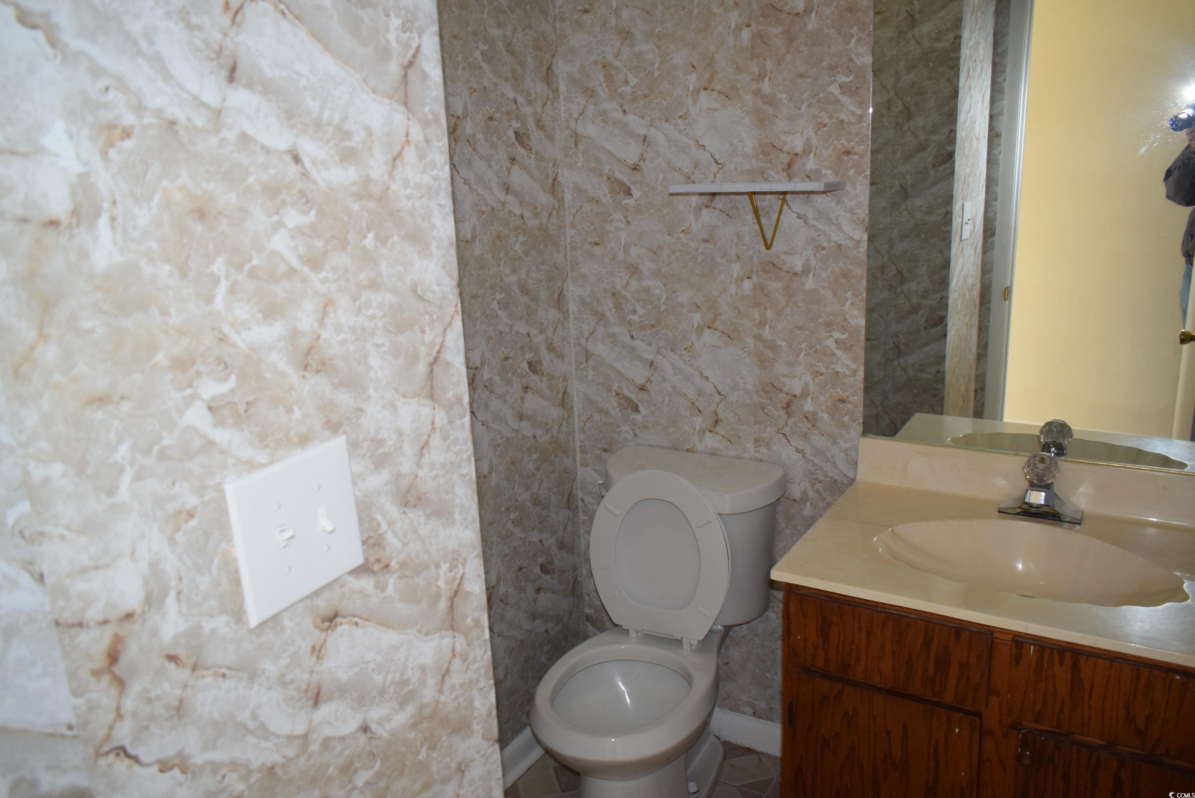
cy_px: 399
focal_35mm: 27
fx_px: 897
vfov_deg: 48.0
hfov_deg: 67.3
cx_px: 598
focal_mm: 18
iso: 800
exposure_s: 1/80
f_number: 4.5
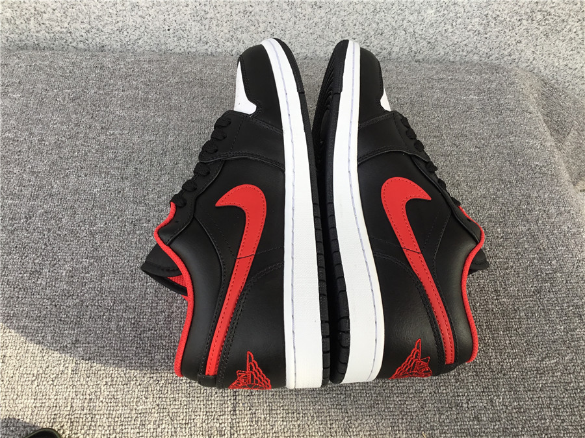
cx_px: 292
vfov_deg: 45.4
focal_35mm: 31
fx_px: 524
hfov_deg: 58.4
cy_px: 219
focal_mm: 3.3
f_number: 2.4
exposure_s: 1/142
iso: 25
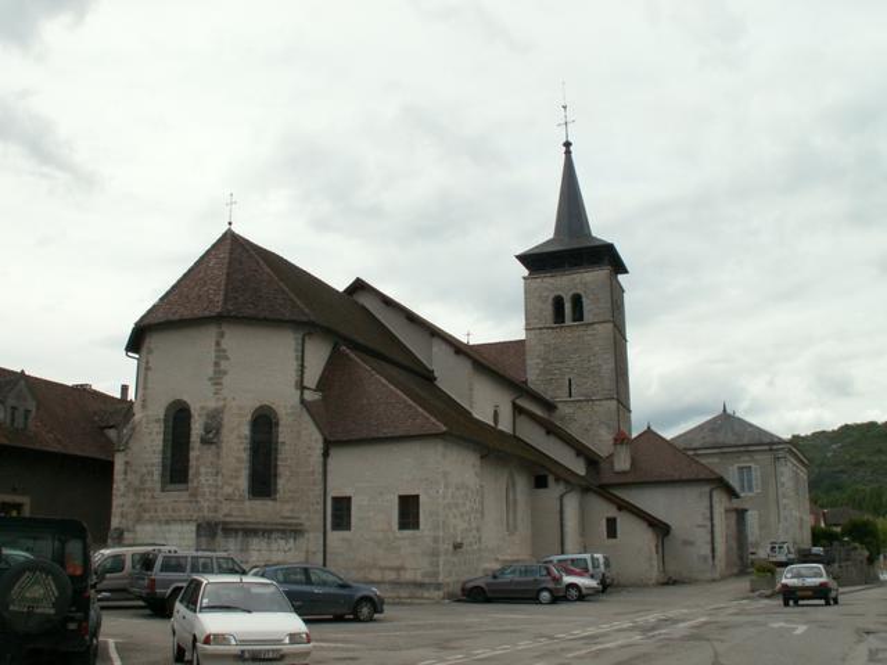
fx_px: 897
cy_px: 332
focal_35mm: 35
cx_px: 444
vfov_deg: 40.7
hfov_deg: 52.6
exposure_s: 1/200
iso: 50
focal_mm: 5.86
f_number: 7.1
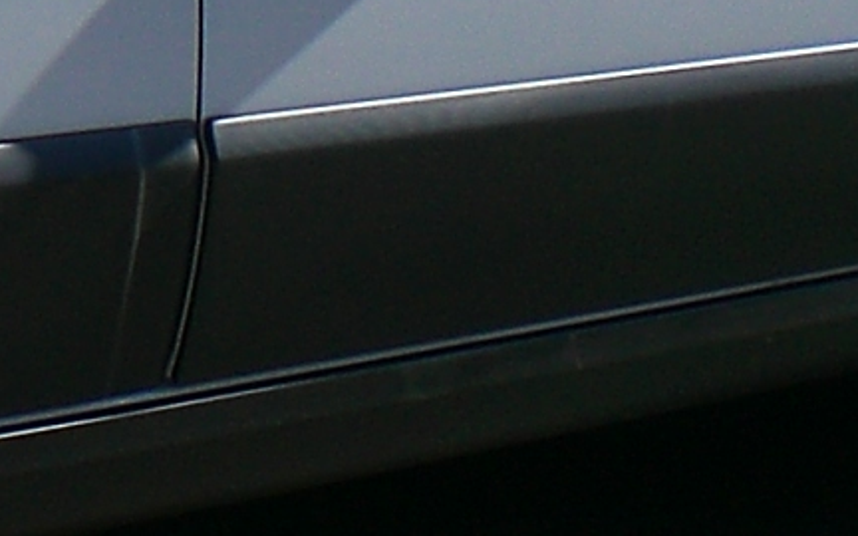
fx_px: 4466
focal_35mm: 191
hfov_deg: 10.7
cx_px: -242
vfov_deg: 6.8
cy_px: -115
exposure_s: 1/400
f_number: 4.4
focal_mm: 6.3
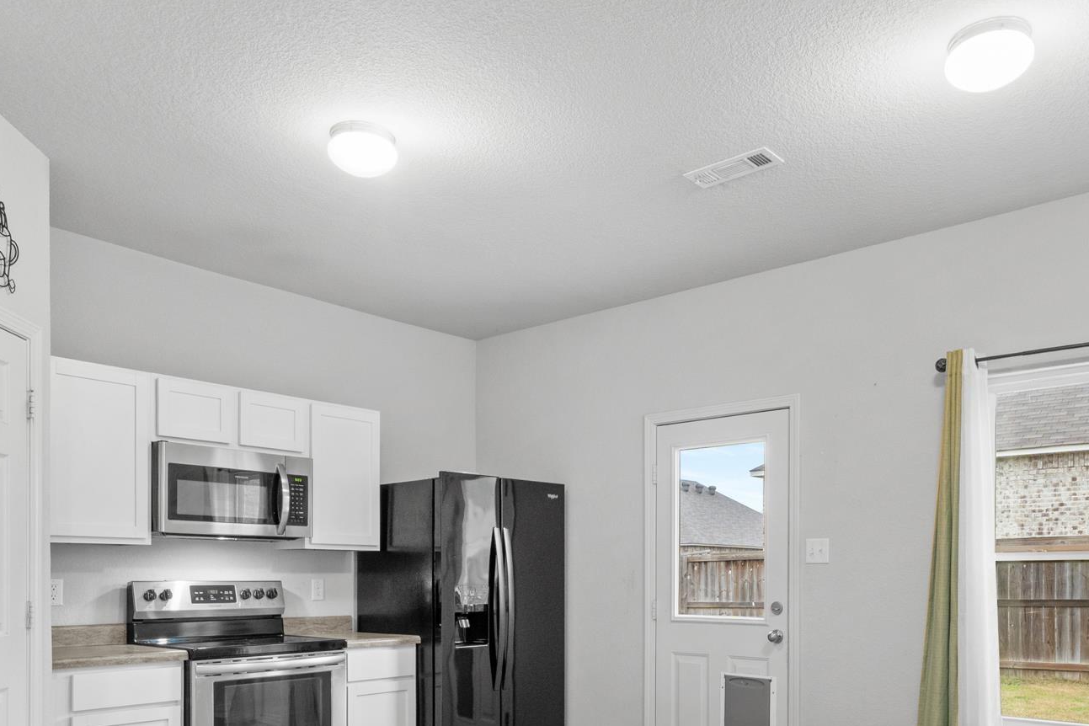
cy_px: 563
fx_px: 877
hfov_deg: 63.5
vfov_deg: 43.2
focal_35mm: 29
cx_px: 599
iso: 400
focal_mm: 10
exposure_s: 1/1.25
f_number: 9
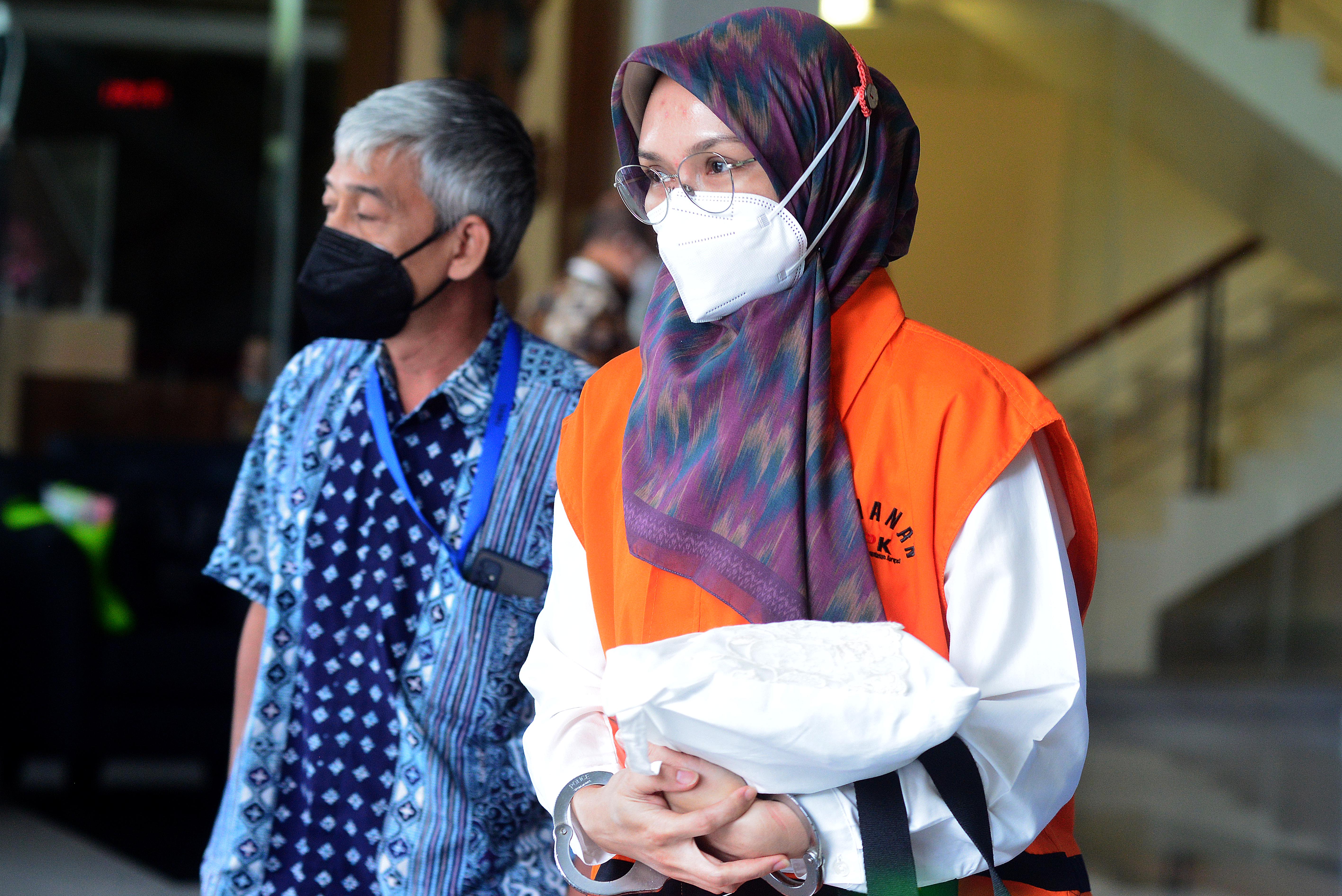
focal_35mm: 106
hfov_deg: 19.3
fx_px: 3953
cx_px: 643
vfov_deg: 12.9
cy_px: 441
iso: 2000
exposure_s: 1/125
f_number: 5.6
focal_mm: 100
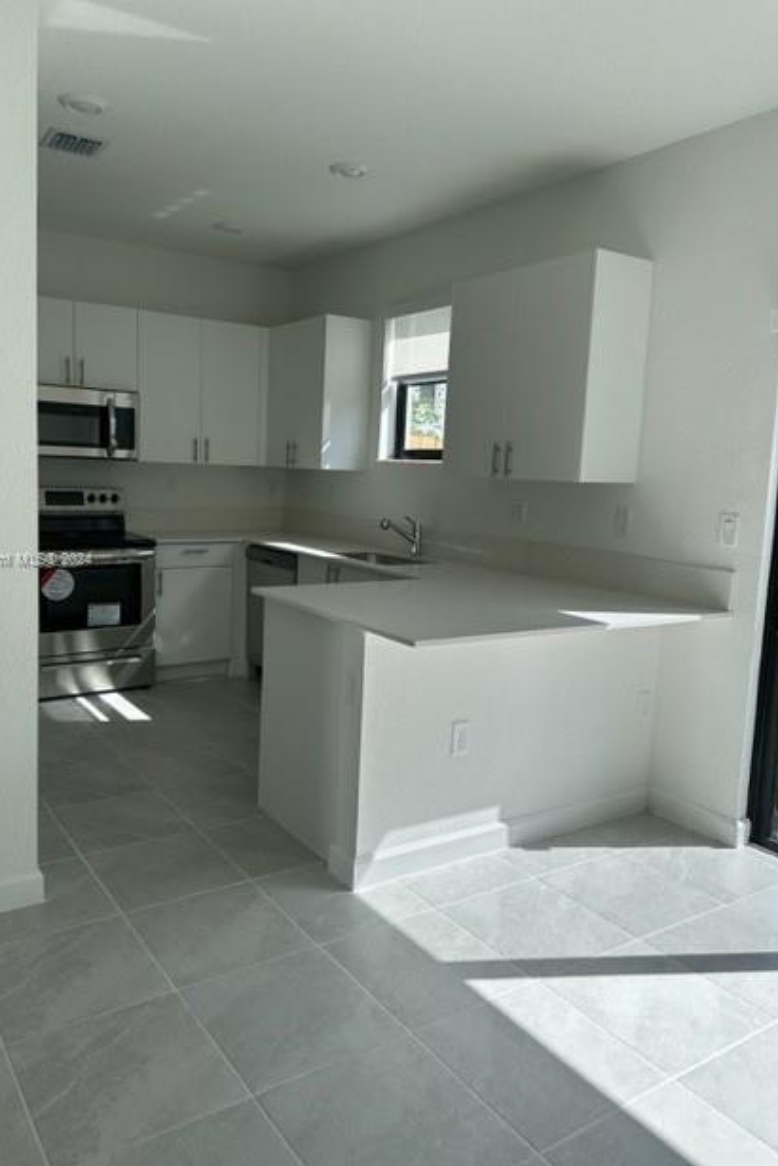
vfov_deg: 69.3
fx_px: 842
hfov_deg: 49.4
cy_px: 560
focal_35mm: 26
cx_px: 330
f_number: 1.78
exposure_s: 1/729
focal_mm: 6.86
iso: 80
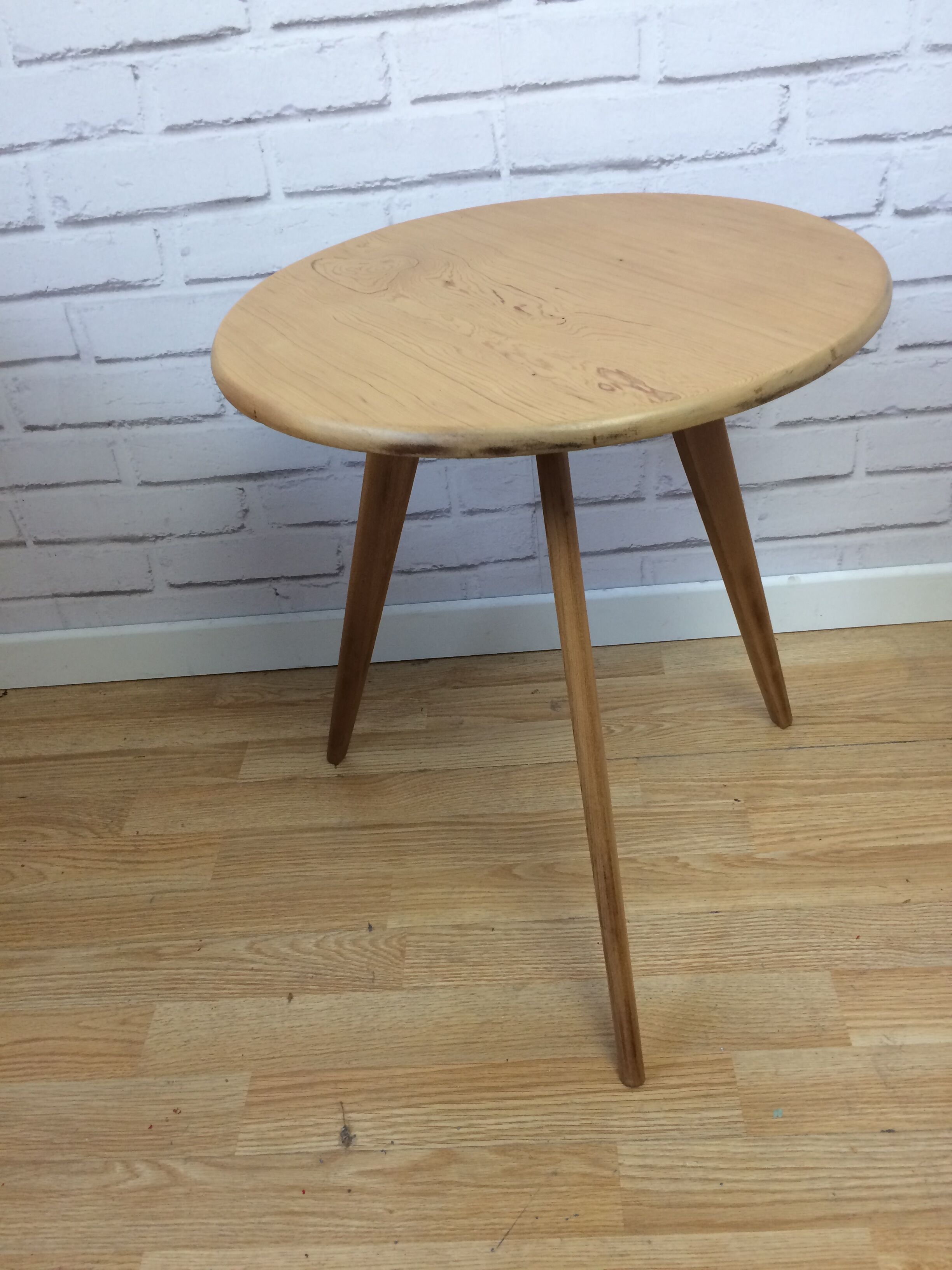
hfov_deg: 48.2
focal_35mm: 29
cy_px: 635
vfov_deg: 61.7
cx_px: 476
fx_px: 1063
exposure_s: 1/33
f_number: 2.2
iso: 50
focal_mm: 4.15
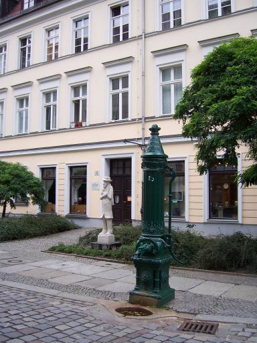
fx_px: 356
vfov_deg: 51.4
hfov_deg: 39.7
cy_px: 172
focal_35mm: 36
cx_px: 128
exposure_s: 1/250
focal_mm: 6
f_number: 3
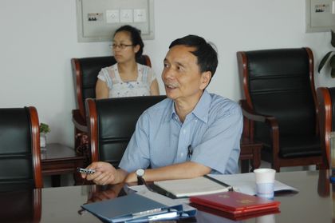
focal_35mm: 120
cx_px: 168
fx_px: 1115
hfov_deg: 17.1
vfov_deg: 11.4
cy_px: 112
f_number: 5.3
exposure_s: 1/50
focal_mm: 80
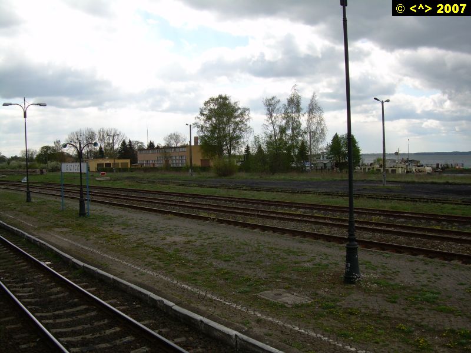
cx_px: 236
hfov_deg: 49.0
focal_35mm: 38
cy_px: 176
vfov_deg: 37.7
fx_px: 517
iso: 50
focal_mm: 6.3
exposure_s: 1/420
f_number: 4.6
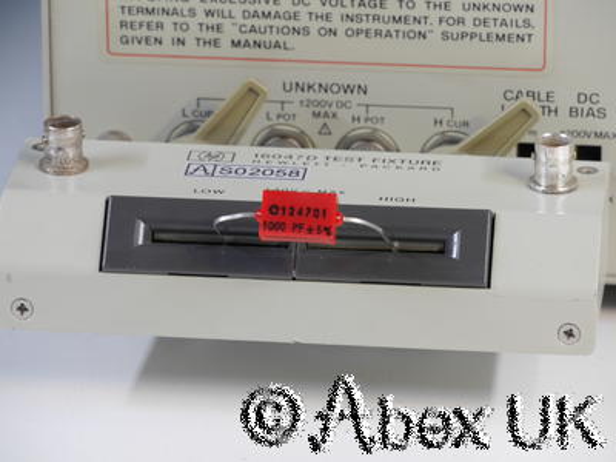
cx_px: 308
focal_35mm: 280
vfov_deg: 5.3
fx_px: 4983
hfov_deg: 7.1
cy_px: 231
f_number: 8
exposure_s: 1/2.5
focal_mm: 140
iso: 200
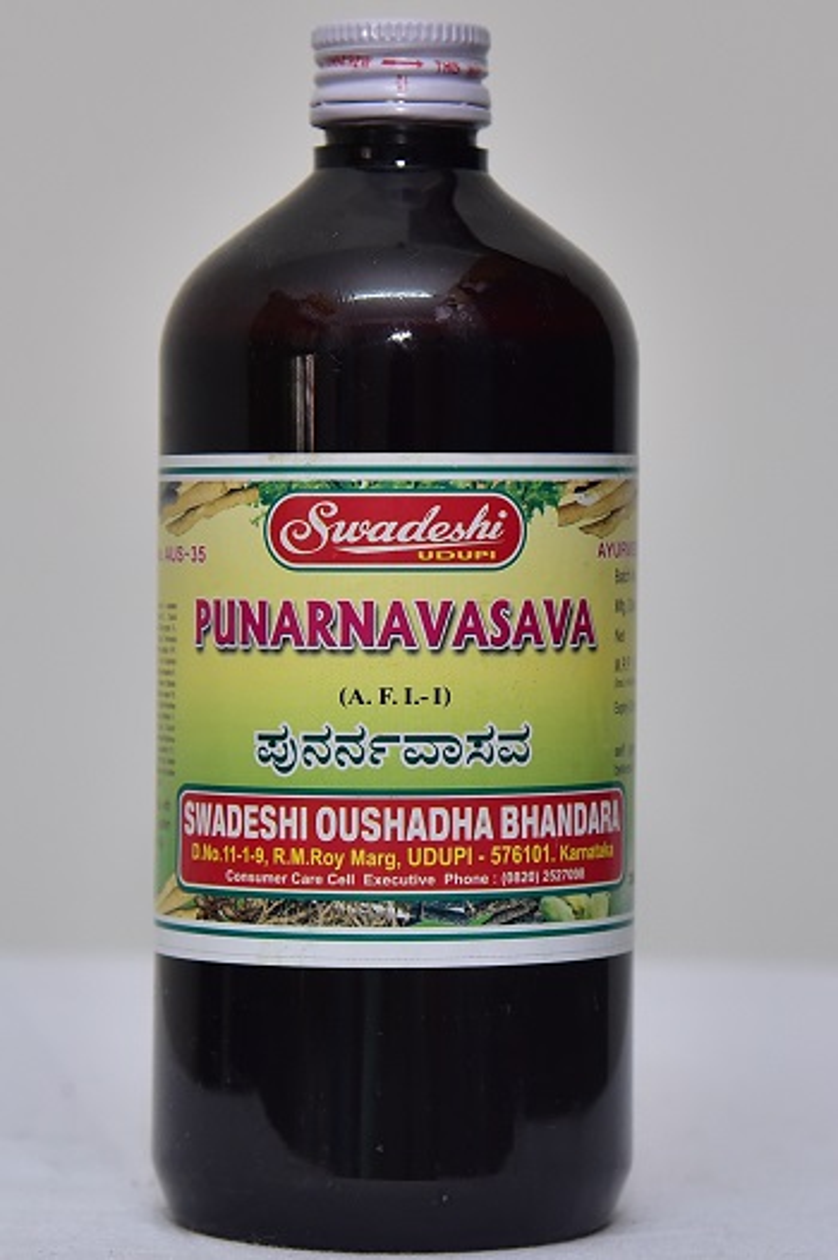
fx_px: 2972
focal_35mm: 85
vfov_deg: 23.9
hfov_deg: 16.1
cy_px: 630
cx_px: 419
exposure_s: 1/160
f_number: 5.6
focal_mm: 85
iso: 1600
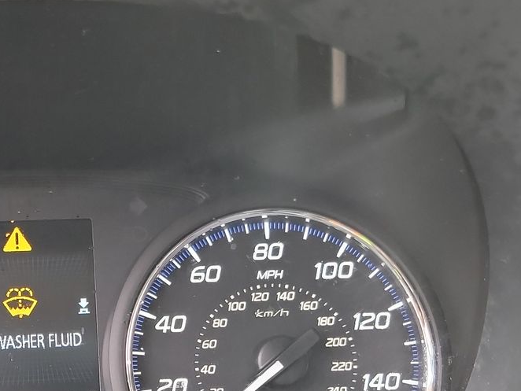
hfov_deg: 31.3
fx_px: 873
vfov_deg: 24.4
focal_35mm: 58
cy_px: 364
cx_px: 31
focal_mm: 6.7
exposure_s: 1/59
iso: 596
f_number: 1.8
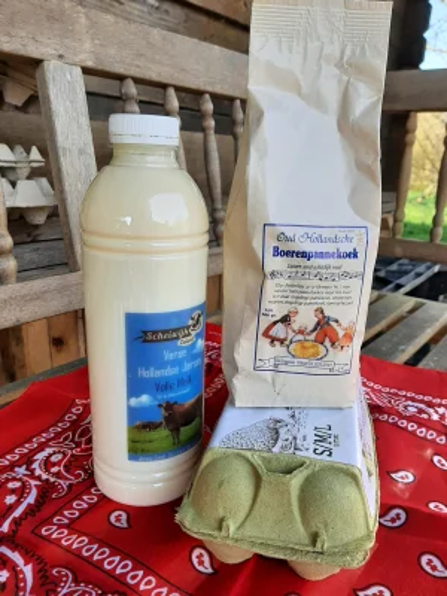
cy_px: 298
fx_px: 448
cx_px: 224
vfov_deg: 67.3
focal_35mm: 26
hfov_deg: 53.1
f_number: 1.7
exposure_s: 1/475
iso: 40
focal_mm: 3.93
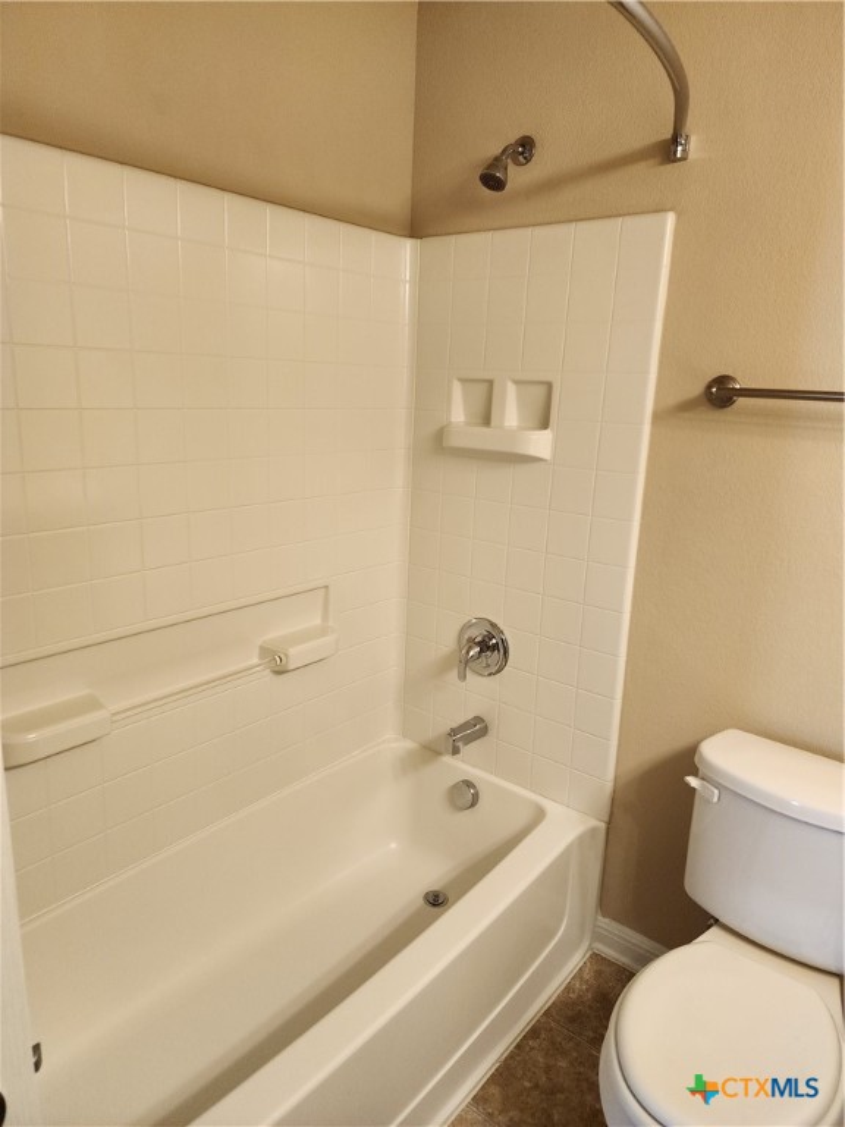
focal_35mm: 23
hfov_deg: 58.9
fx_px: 749
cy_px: 564
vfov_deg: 73.9
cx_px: 422
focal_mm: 6.4
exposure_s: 1/120
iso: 200
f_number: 1.8
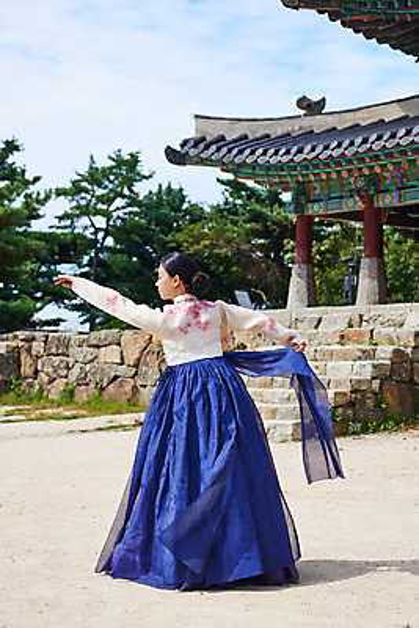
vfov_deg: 28.8
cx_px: 210
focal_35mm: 70
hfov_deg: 19.5
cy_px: 314
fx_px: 1221
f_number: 4.5
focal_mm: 70
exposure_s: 1/640
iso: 100
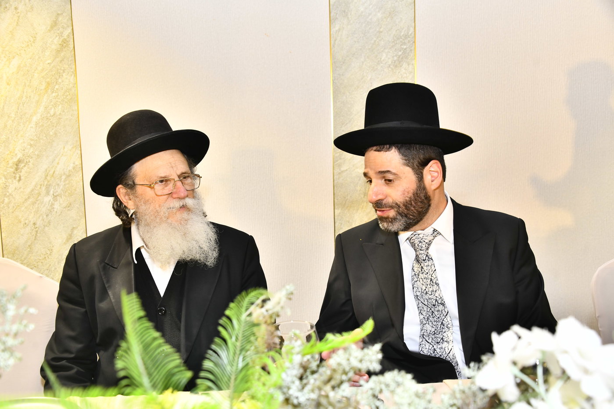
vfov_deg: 37.8
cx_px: 307
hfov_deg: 54.4
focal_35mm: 35
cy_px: 204
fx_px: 597
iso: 1000
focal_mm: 35
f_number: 5.6
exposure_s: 1/100
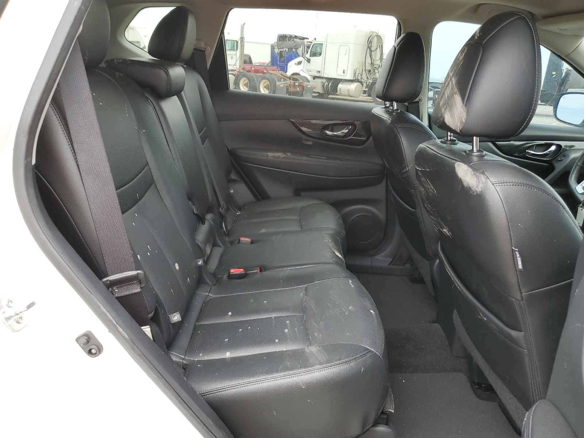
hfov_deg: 67.3
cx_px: 292
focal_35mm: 26
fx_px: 439
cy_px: 219
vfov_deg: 53.1
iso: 50
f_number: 1.5
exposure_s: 1/345
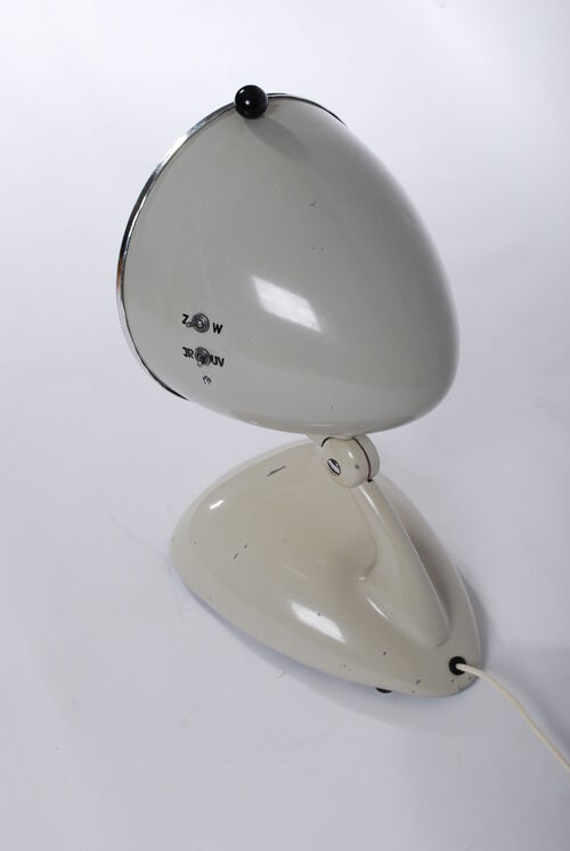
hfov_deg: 20.7
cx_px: 285
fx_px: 1563
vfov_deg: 30.5
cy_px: 426
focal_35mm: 66
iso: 100
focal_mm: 44
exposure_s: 1/160
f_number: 10
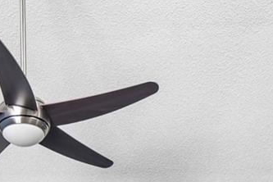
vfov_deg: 14.4
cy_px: 403
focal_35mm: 72
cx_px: 68
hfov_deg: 27.7
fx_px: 546
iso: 100
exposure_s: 1/6
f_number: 7.1
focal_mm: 10
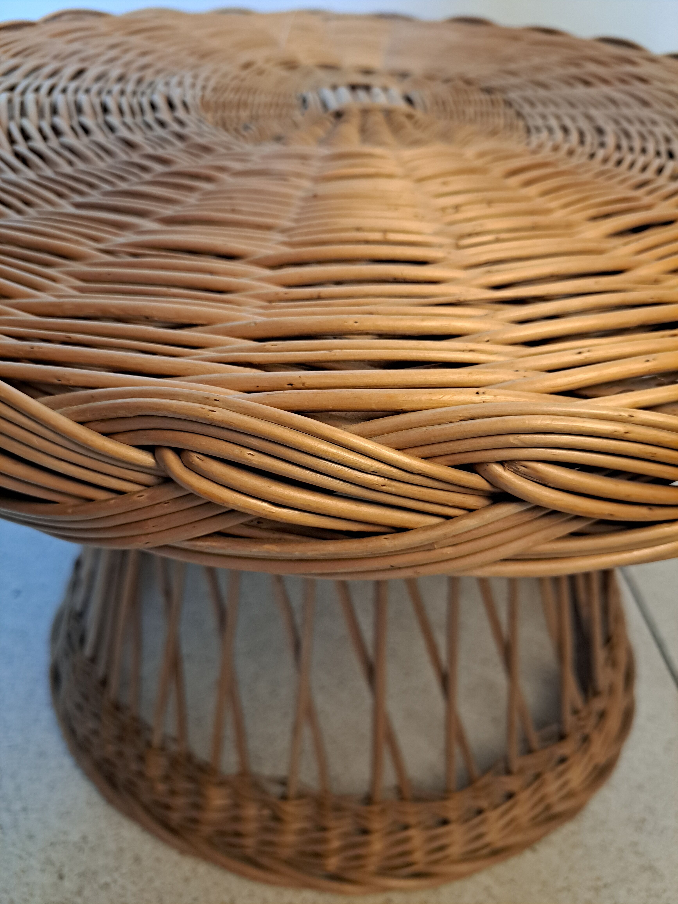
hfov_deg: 56.8
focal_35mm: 24
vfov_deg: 71.6
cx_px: 339
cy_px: 452
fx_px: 627
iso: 320
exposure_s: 1/25
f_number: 1.8
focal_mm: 5.23
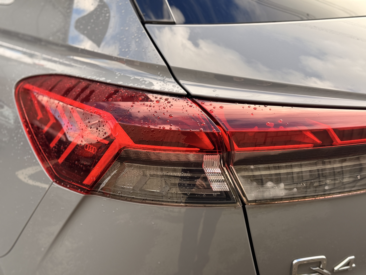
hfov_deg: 39.7
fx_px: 508
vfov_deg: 30.3
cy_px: 138
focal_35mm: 48
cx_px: 183
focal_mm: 6.76
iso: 64
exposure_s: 1/392
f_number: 1.78
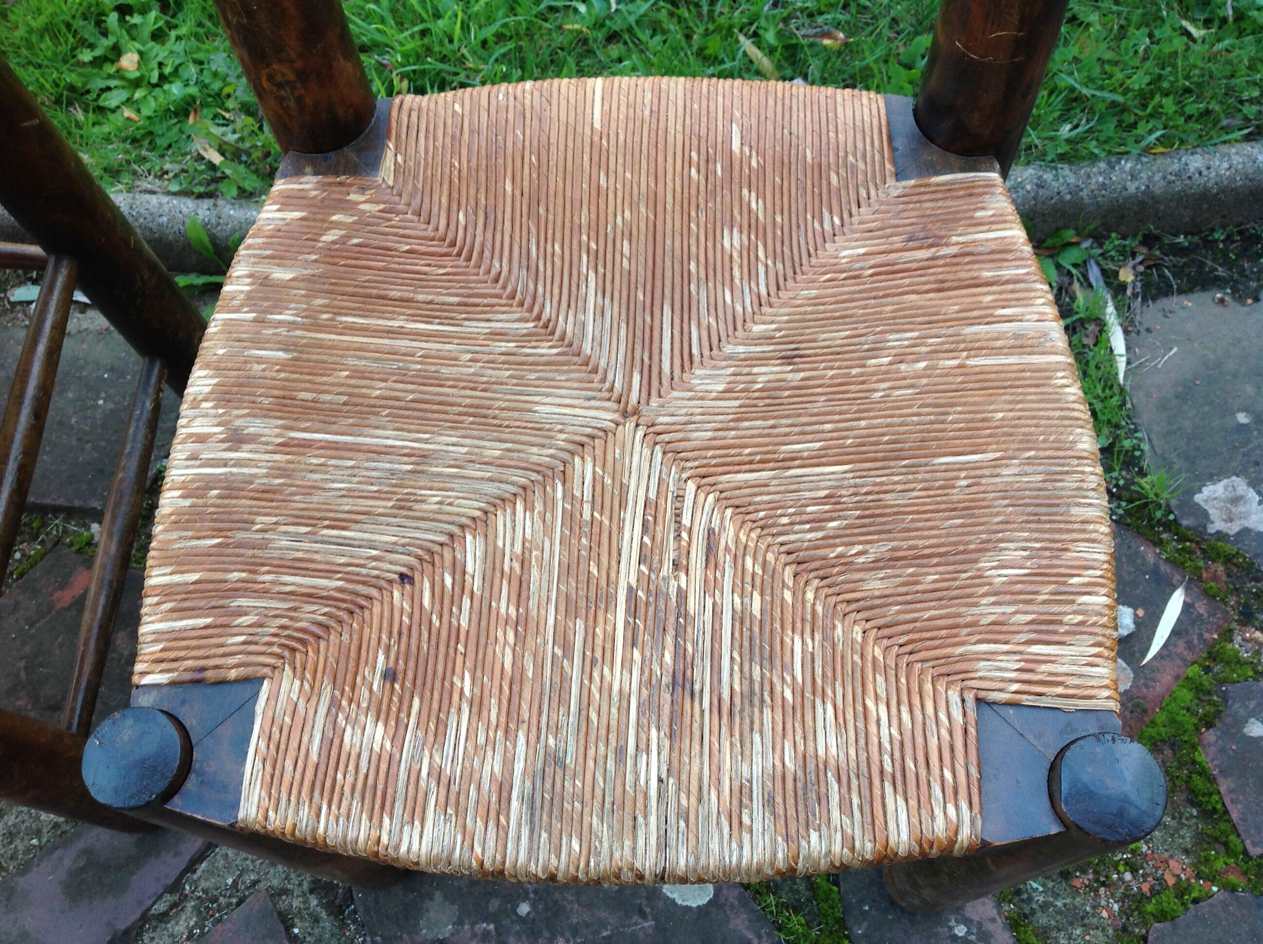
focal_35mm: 35
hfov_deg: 52.7
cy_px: 472
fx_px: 1275
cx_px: 632
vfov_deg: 40.6
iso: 64
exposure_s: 1/40
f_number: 2.4
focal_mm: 4.28
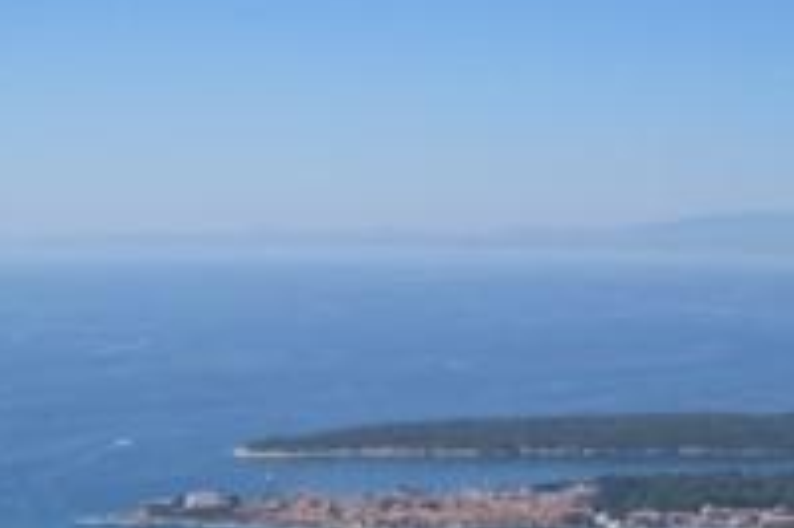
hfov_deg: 21.4
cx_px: 488
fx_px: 2094
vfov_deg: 14.1
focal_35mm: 95
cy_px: 556
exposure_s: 1/800
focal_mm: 6.2
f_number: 4.3
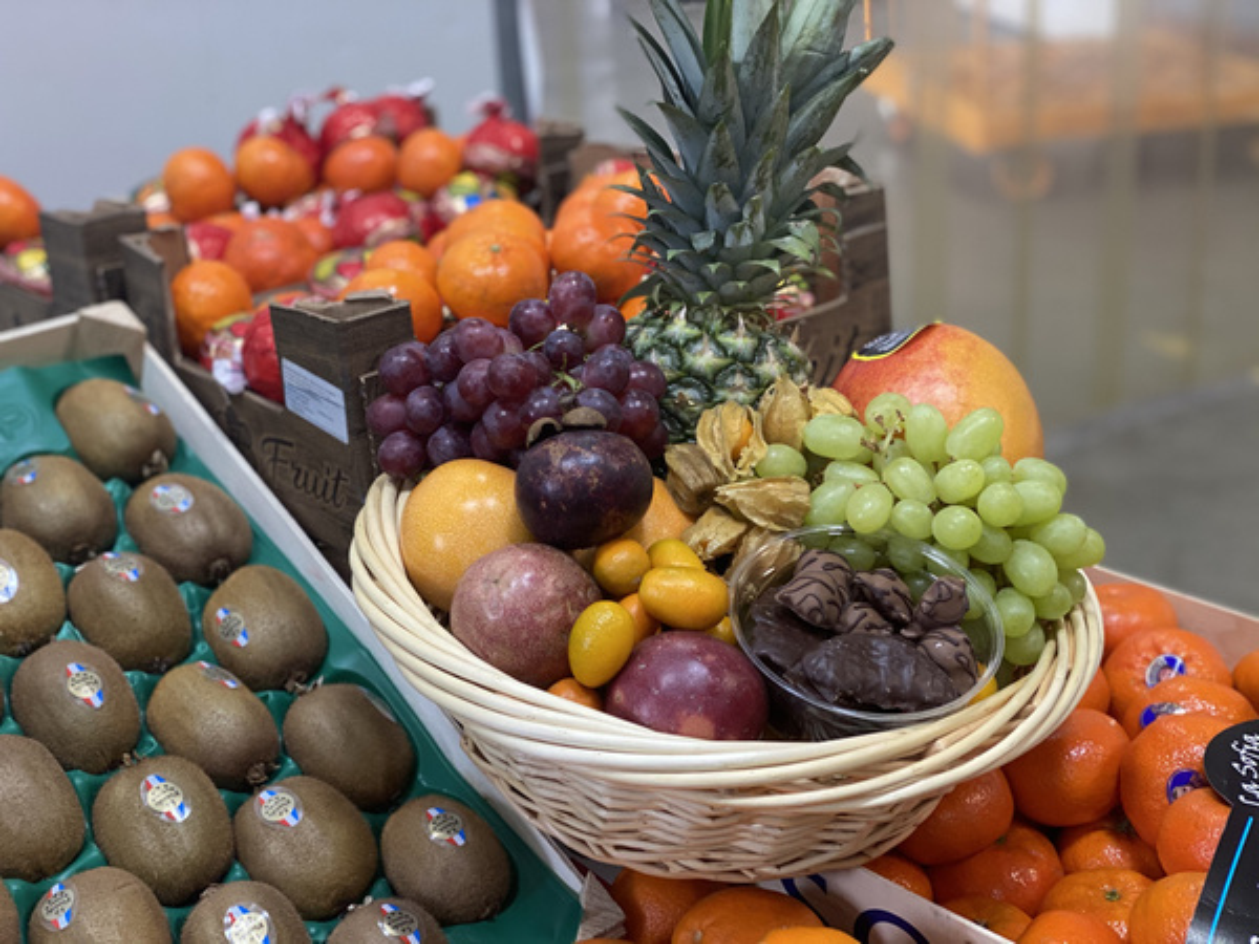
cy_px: 472
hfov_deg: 36.8
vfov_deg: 28.0
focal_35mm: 52
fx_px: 1891
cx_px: 630
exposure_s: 1/33
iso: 125
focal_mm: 6
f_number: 2
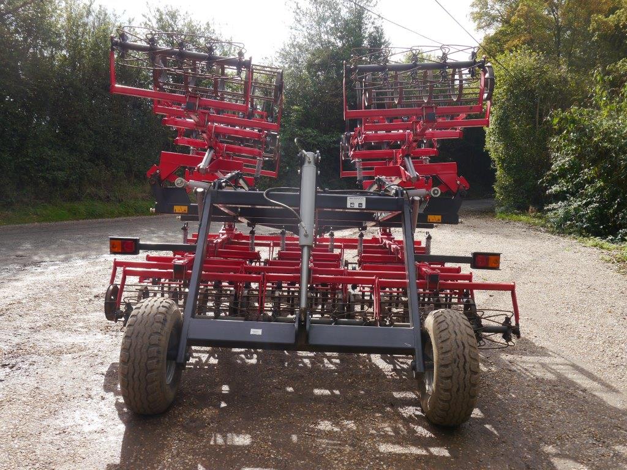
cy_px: 235
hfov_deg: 56.8
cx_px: 314
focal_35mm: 32
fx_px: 580
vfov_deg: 44.2
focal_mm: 16
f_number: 6.3
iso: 160
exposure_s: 1/320
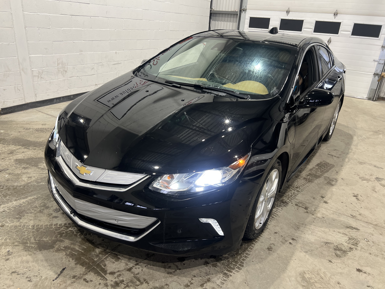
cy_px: 144
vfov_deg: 53.1
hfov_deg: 67.3
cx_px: 192
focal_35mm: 26
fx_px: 289
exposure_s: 1/60
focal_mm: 5.7
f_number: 1.5
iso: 80
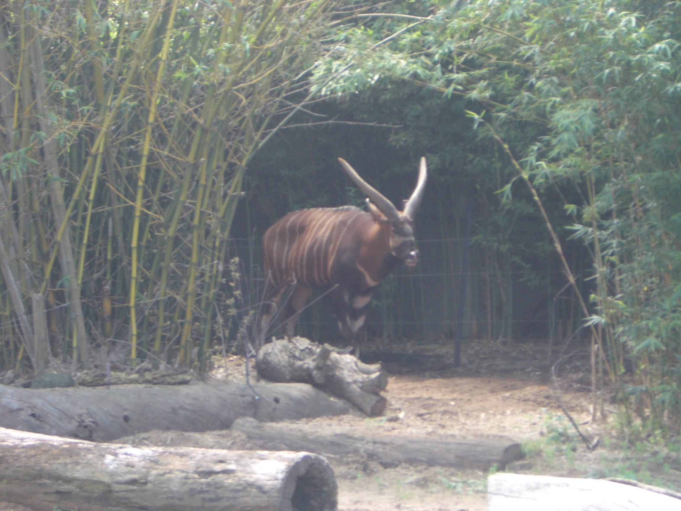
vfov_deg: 14.1
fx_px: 2066
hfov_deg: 18.7
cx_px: 340
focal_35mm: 105
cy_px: 256
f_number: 4.8
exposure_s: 1/50
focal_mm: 17.4
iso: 100
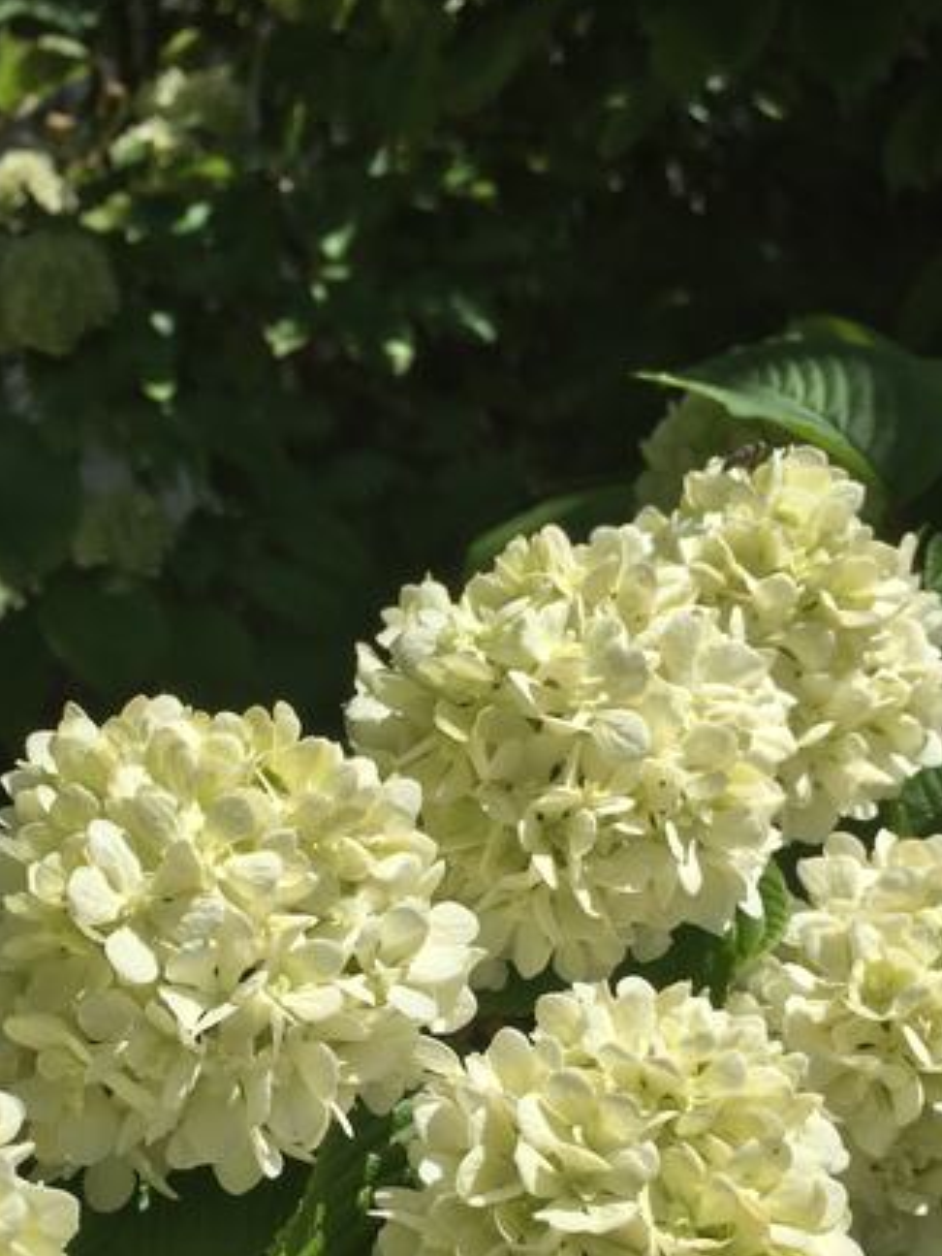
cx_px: 382
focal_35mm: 47
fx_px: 1705
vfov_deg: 39.6
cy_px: 907
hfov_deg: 30.8
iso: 32
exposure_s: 1/4405
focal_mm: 4.15
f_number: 2.2
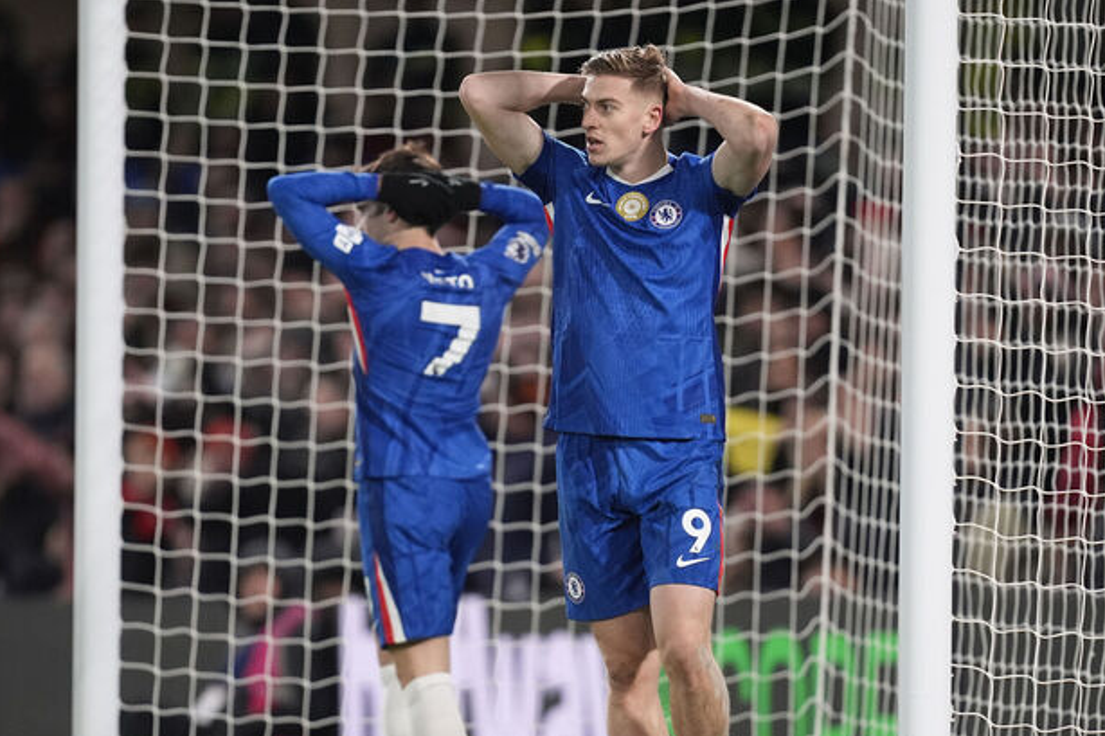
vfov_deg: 2.6
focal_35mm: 521
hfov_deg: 4.0
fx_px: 15987
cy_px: 465
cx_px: 628
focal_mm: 400
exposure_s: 1/1600
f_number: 2.8
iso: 3200
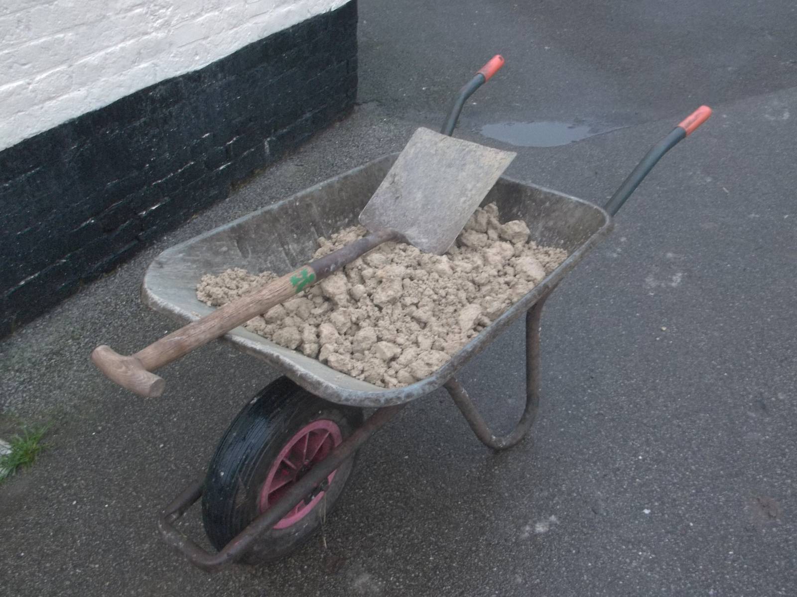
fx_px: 760
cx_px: 398
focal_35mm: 33
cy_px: 298
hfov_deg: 55.4
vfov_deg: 42.9
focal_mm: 5.9
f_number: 3.3
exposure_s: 1/10
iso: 160
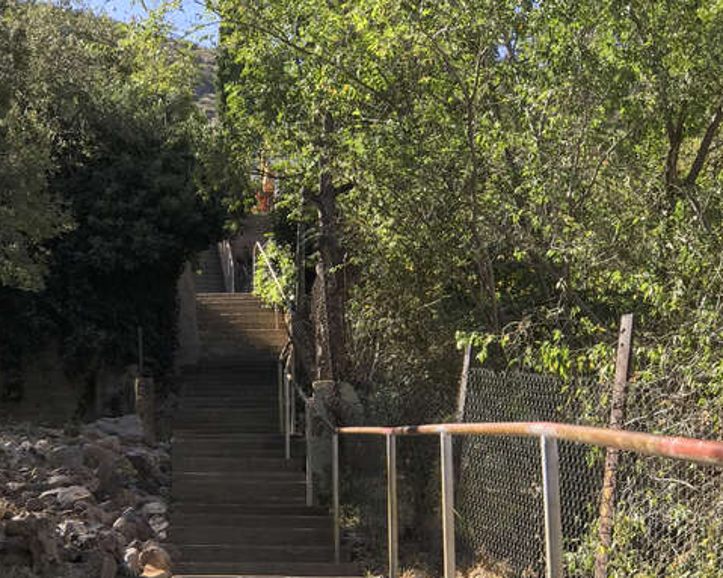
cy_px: 444
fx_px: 1990
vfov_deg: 16.4
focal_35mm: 93
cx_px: 287
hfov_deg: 20.6
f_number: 2.8
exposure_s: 1/225
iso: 20
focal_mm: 6.6
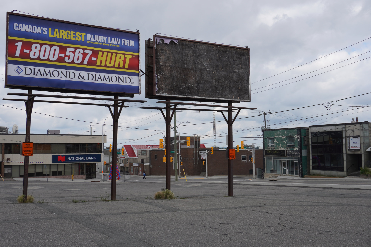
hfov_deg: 51.9
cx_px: 184
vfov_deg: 35.9
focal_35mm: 37
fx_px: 381
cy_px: 125
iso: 160
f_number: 8
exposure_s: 1/320
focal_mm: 24
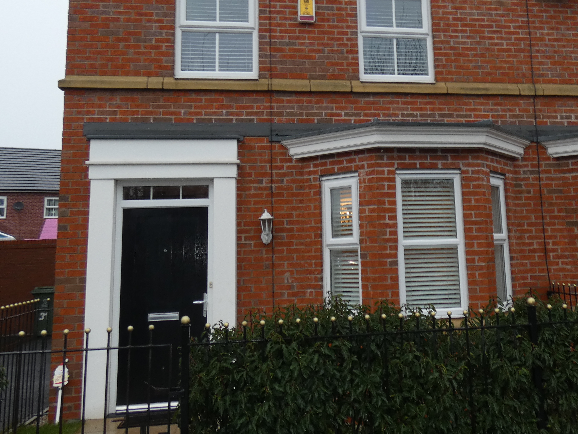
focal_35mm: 34
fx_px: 568
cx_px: 353
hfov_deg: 53.5
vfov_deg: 41.4
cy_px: 152
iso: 80
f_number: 2.8
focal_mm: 3.6
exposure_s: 1/60
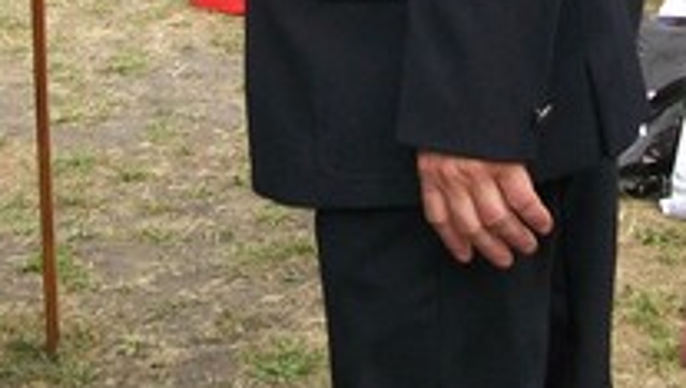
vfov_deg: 9.4
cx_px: 255
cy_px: -391
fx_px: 2204
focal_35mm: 121
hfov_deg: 17.7
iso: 64
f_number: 2.7
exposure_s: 1/125
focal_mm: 6
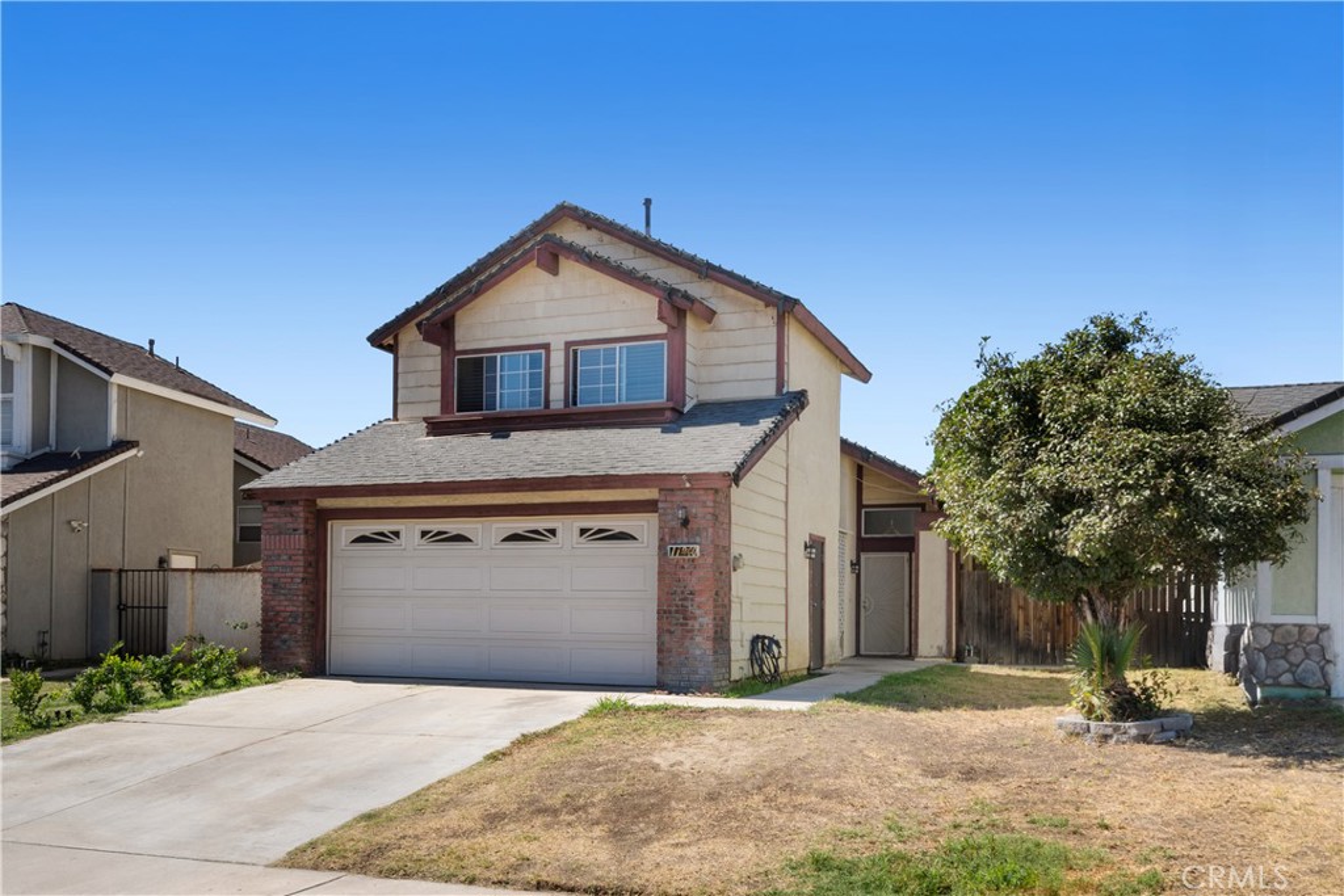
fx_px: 1157
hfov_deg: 60.3
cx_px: 672
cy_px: 448
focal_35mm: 31
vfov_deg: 42.3
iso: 50
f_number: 22
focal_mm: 31
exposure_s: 1/2.5
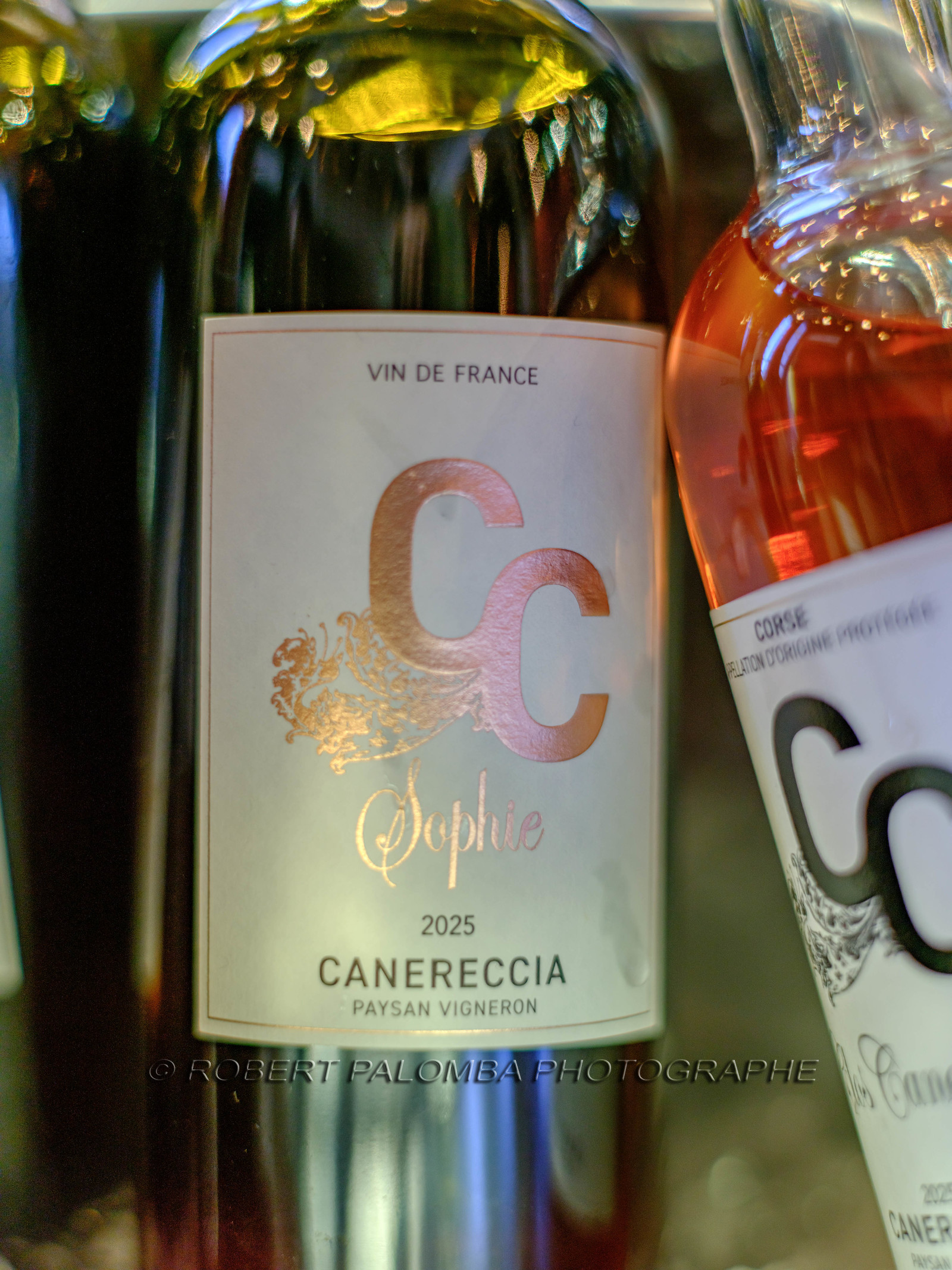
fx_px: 2310
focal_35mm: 63
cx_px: 476
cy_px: 635
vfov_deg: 30.7
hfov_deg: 23.3
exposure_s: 1/250
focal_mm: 80
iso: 1600
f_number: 2
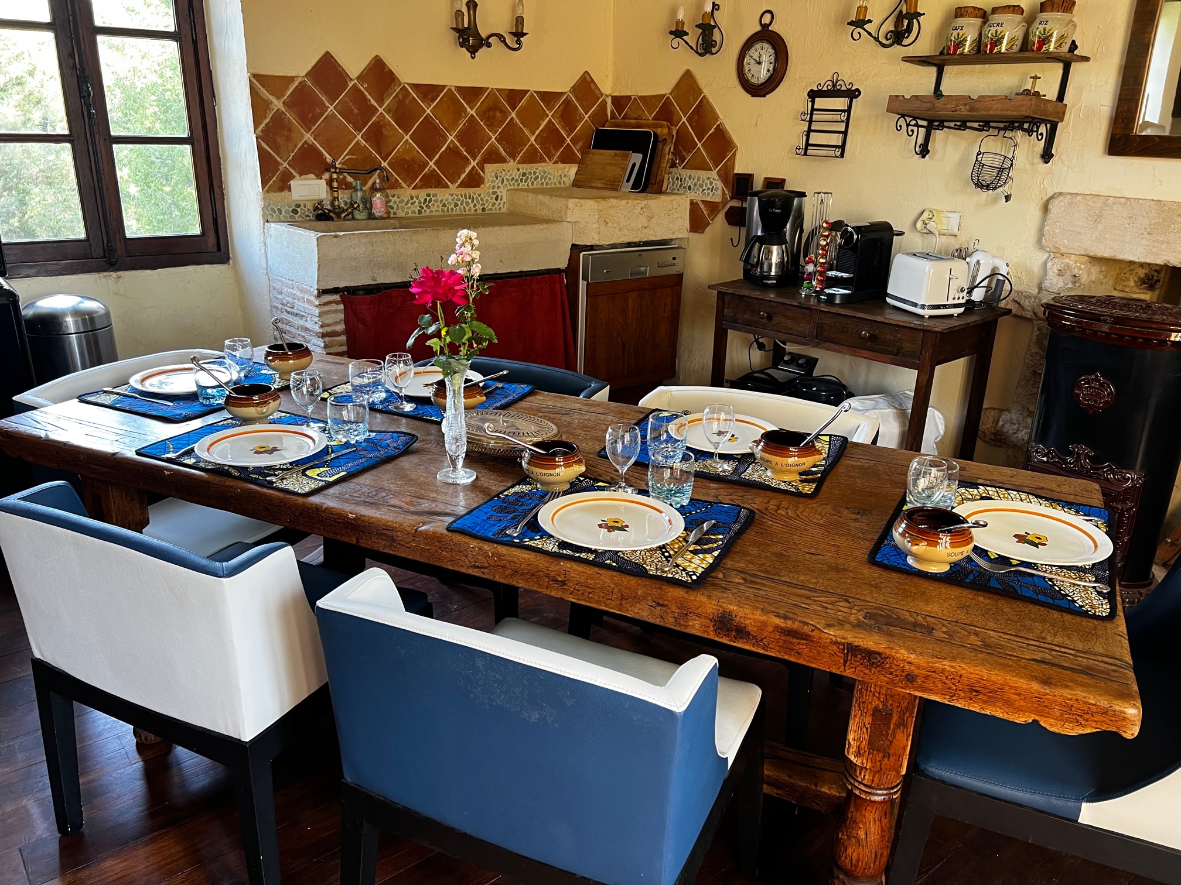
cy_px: 442
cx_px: 590
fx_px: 887
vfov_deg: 53.1
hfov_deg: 67.3
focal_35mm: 26
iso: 125
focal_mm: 5.7
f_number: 1.5
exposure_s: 1/75
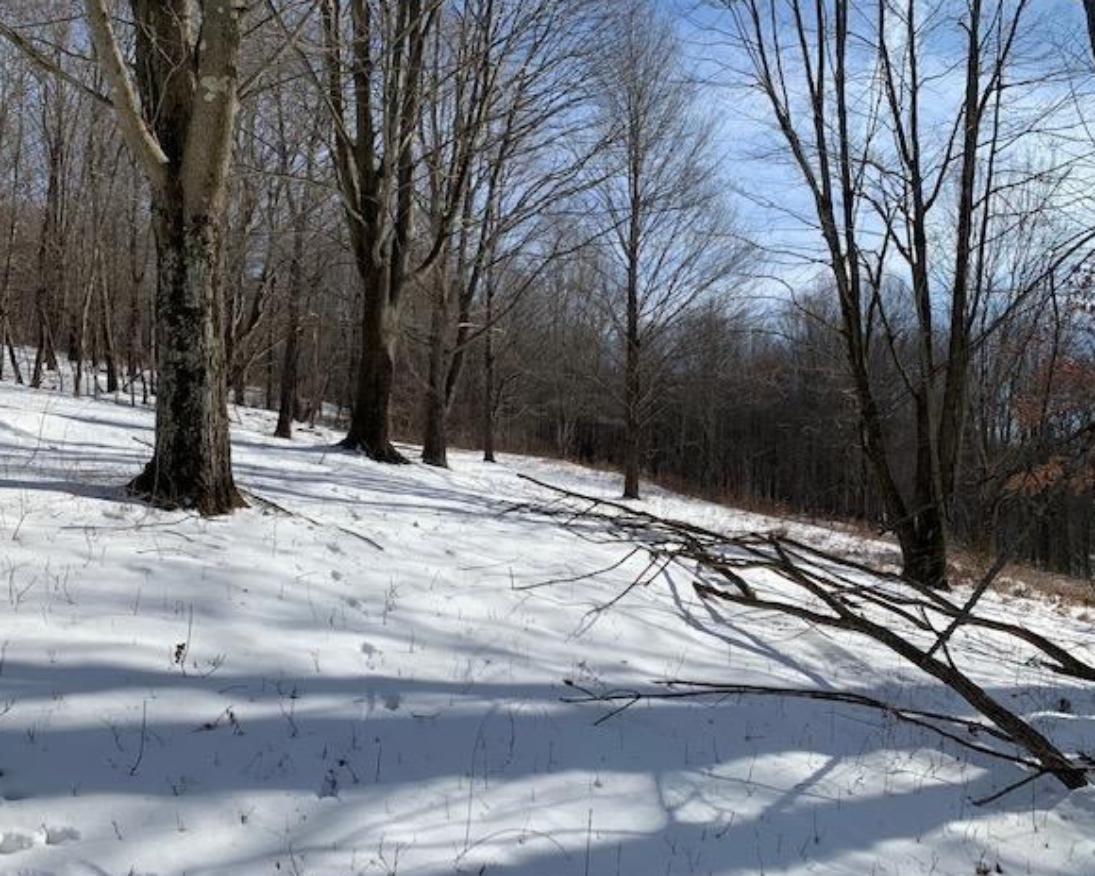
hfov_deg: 62.2
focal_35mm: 28
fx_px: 907
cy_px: 434
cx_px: 534
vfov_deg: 51.5
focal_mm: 4.25
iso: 25
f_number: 1.8
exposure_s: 1/4098
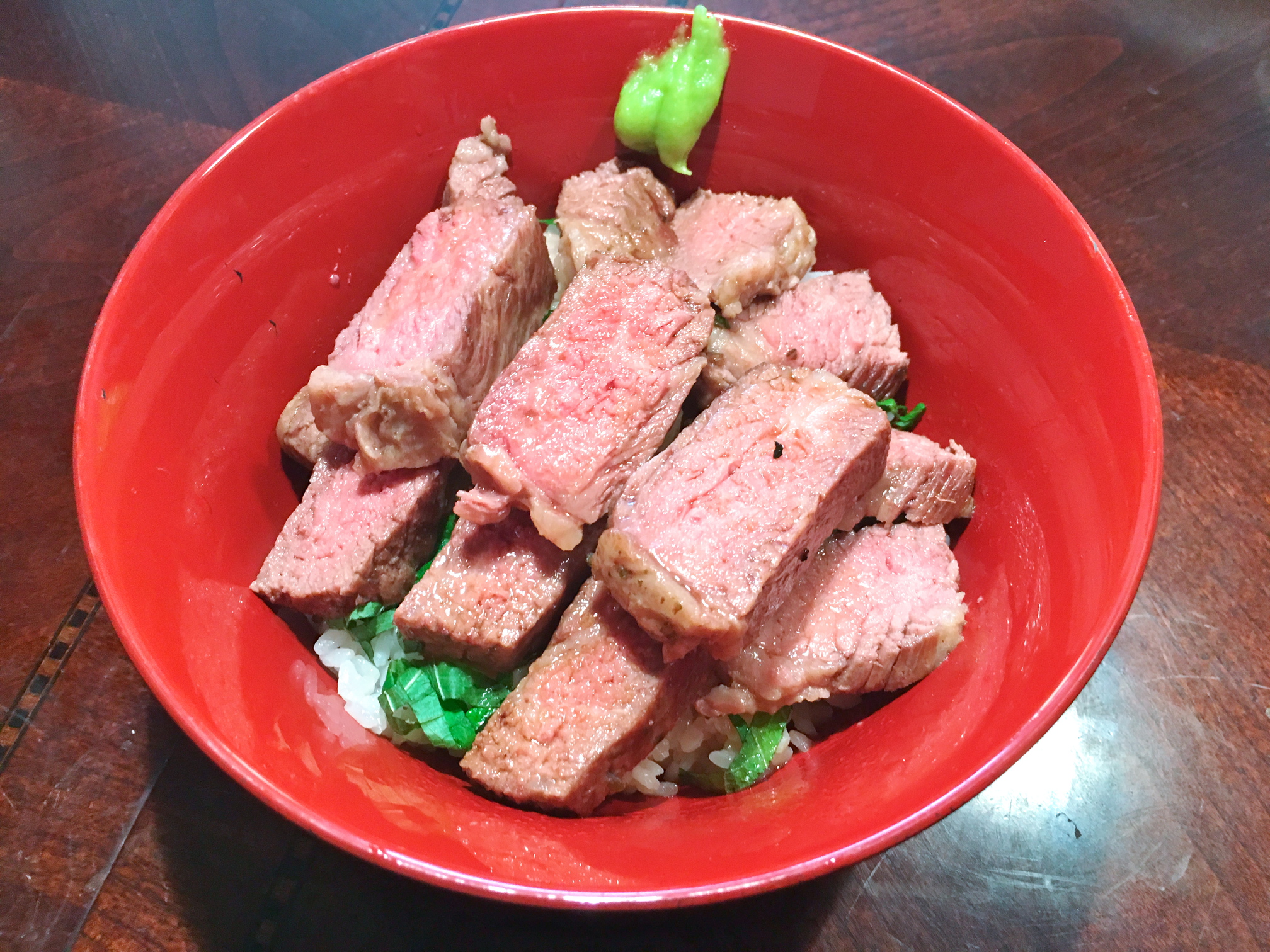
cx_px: 635
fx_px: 1064
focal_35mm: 29
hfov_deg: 61.7
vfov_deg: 48.2
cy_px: 476
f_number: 2.2
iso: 50
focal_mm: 4.15
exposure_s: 1/15
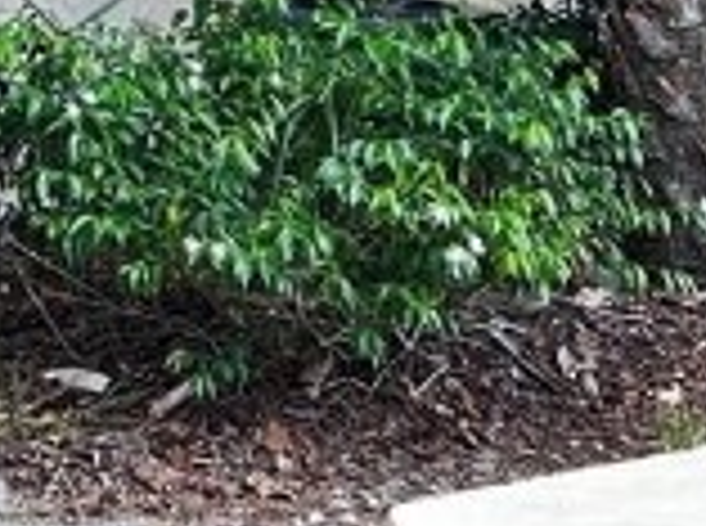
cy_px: -967
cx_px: -382
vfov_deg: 7.7
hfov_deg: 11.2
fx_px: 3459
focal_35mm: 170
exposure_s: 1/299
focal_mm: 5.7
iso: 50
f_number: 1.5
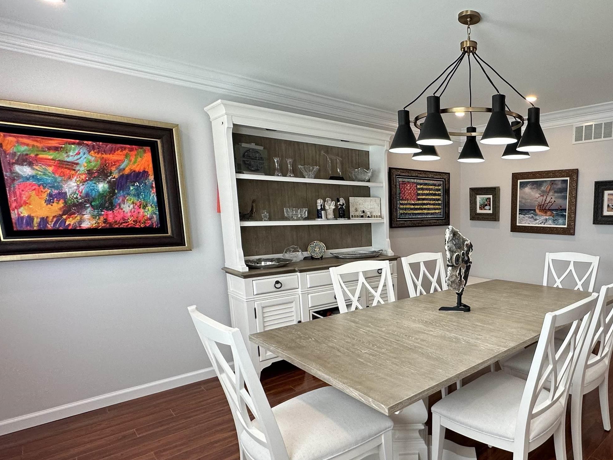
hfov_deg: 70.9
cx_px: 464
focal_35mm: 22
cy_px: 279
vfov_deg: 60.5
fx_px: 390
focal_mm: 2.22
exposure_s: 1/120
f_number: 2.2
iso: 100
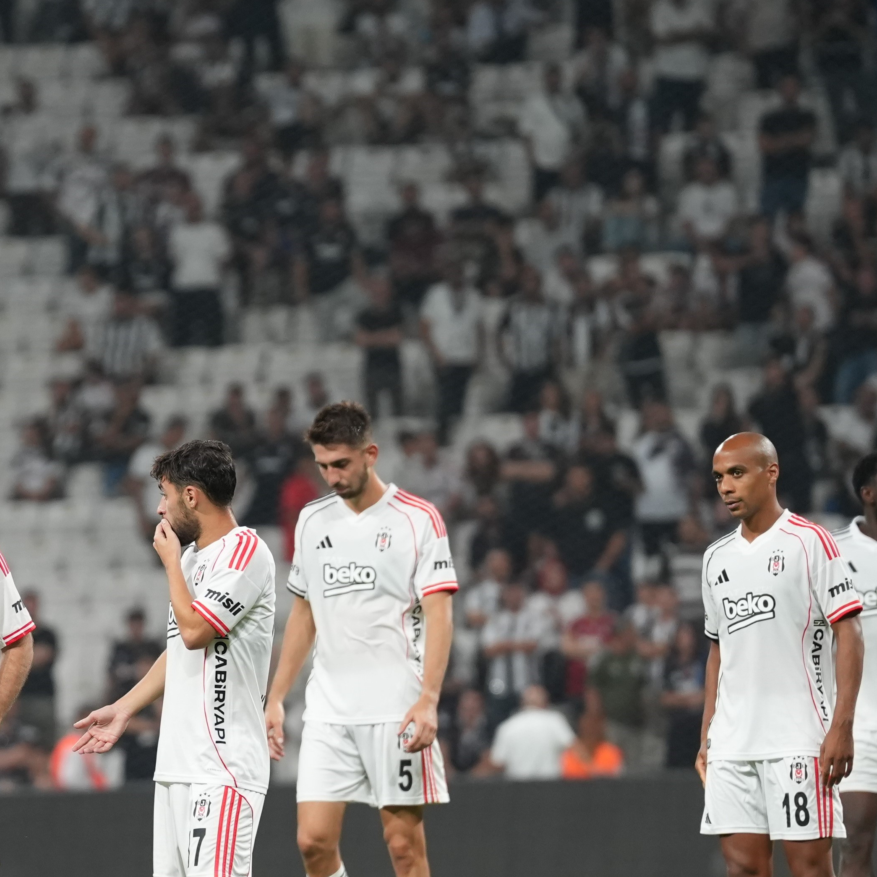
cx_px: 166
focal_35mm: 562
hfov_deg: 3.1
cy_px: 572
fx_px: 16109
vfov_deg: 3.1
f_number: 2.8
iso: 1600
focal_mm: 200
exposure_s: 1/1250
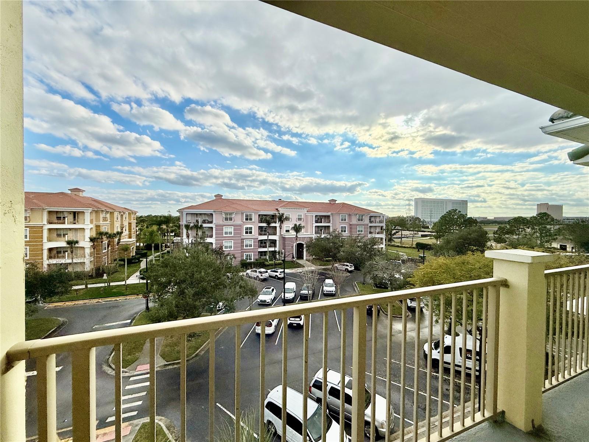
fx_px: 238
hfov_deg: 102.1
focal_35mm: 14
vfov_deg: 85.7
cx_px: 294
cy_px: 221
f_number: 2.2
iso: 50
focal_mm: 2.22
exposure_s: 1/5618
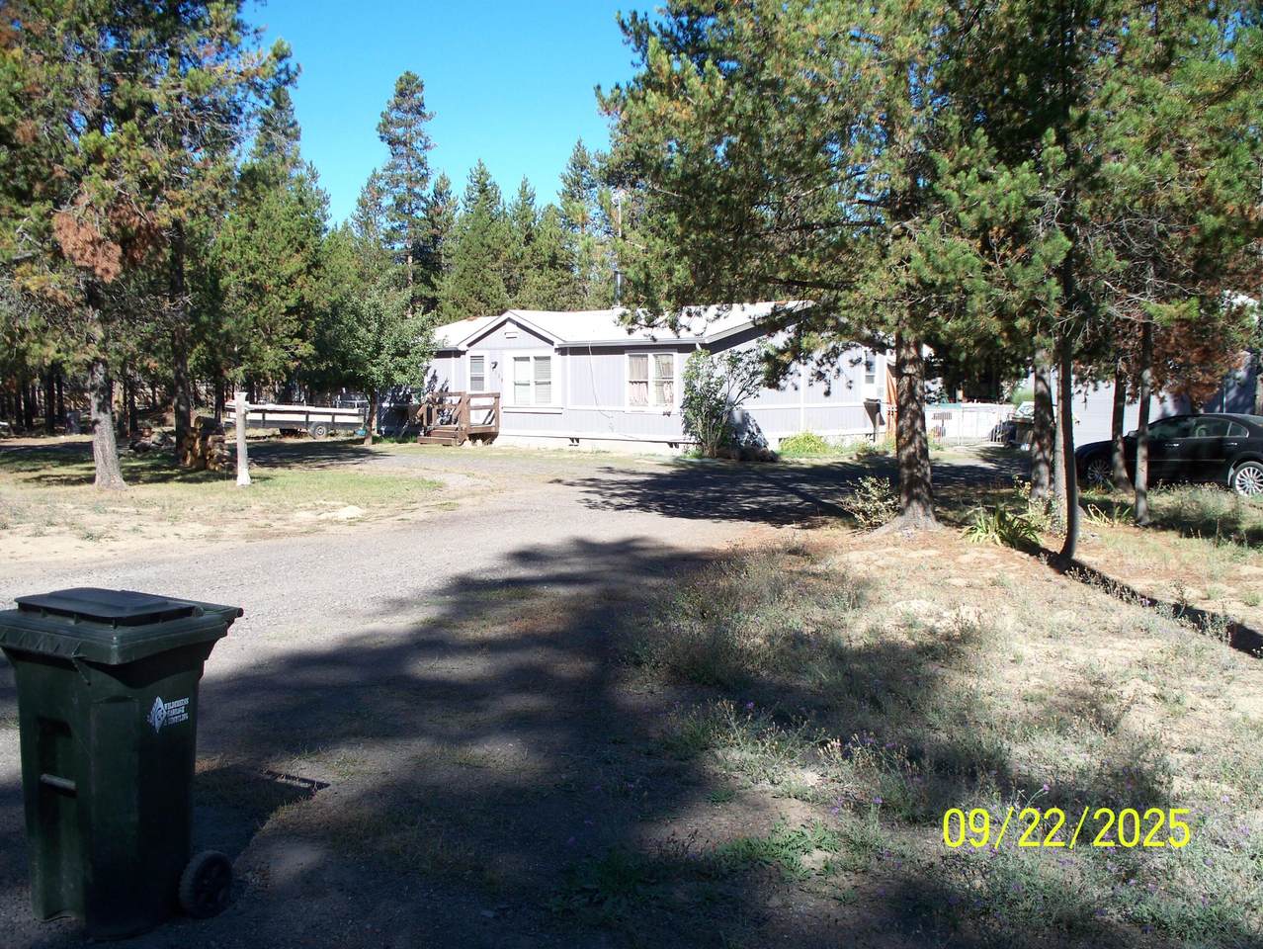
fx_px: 1314
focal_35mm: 36
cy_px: 474
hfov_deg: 51.3
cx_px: 632
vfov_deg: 39.7
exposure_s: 1/500
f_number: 2.8
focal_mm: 7.54
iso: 64
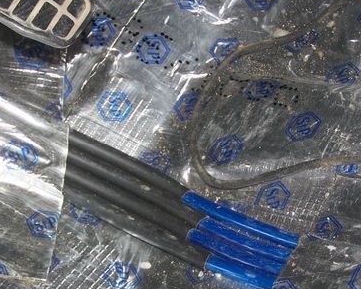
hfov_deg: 21.7
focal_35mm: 88
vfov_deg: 17.4
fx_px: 941
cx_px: 154
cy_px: 213
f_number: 3
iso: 80
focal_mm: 8.5
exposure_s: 1/60
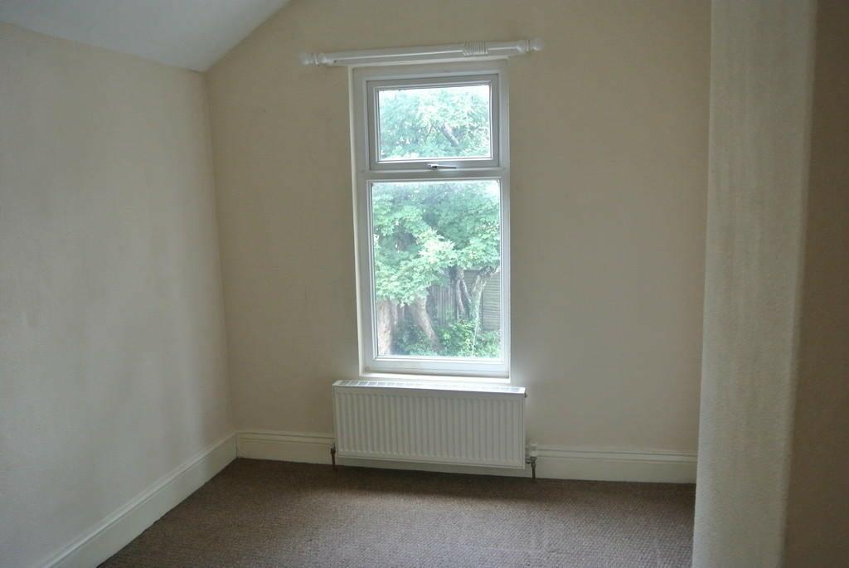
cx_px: 424
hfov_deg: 63.6
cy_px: 284
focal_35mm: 29
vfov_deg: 45.1
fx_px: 685
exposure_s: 1/60
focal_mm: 11
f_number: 3.5
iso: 640
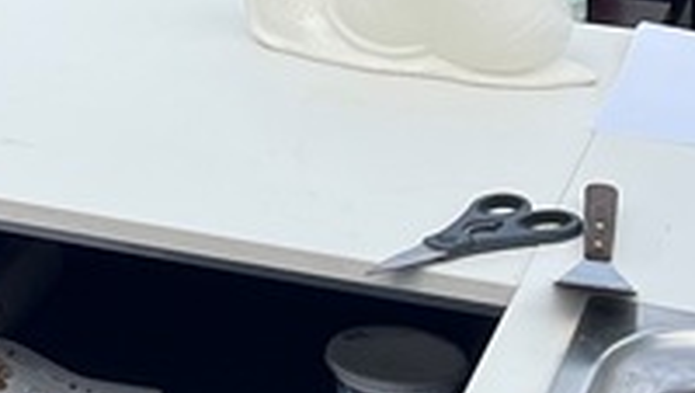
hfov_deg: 14.1
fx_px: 2675
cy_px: -449
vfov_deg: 7.9
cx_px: -271
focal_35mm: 145
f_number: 1.6
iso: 50
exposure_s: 1/1075
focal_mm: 5.1
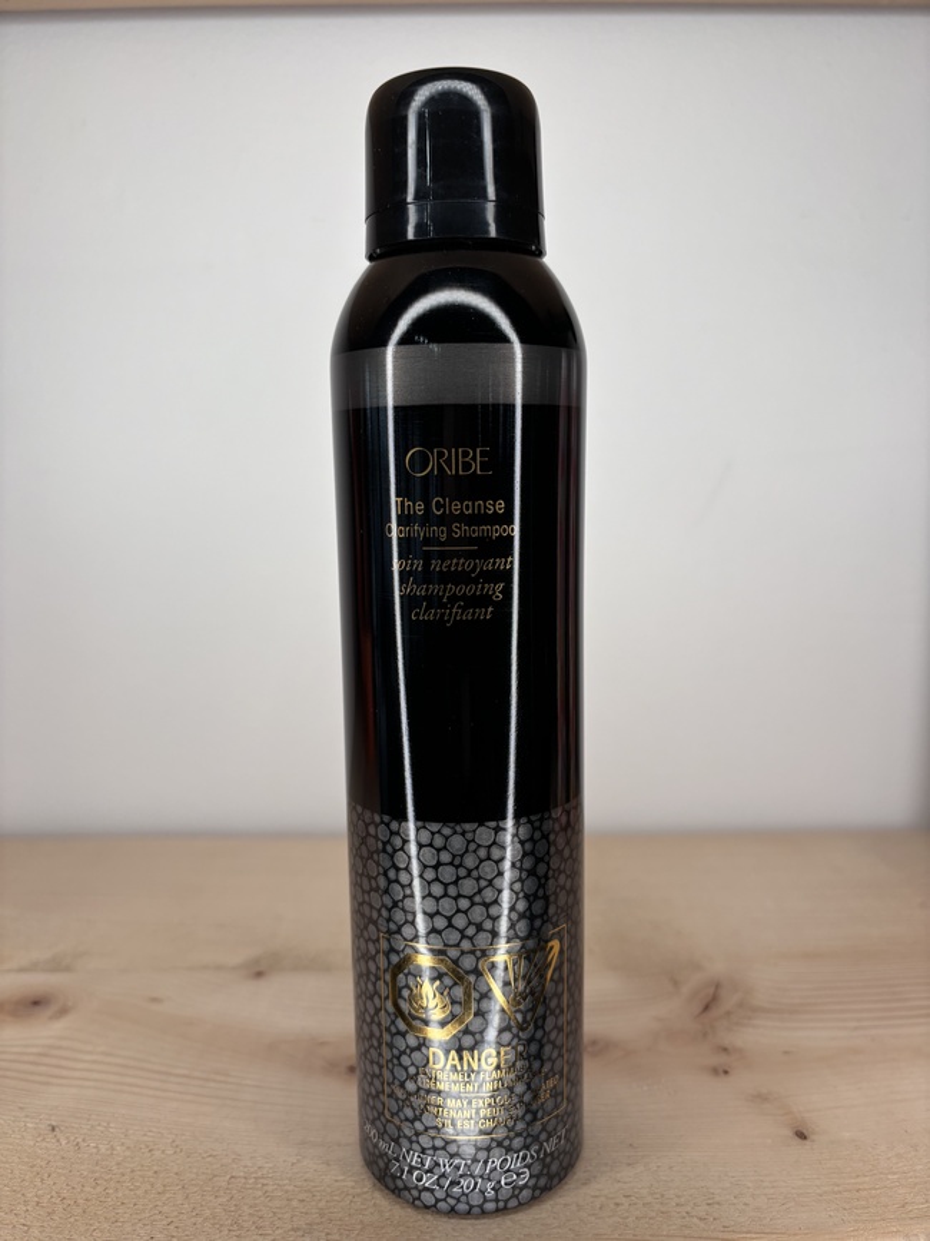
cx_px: 465
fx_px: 932
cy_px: 620
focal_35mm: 26
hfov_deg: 53.1
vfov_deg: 67.3
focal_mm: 5.96
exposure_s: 1/502
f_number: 1.6
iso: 50
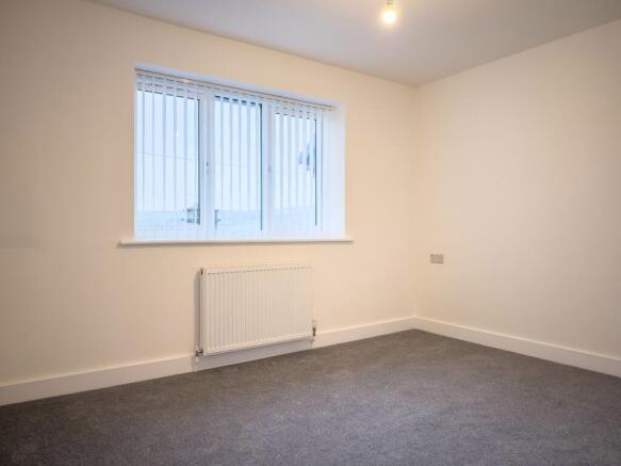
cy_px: 233
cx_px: 310
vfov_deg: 56.8
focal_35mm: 24
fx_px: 430
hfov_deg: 71.6
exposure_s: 1/100
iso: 200
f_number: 1.8
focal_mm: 6.76
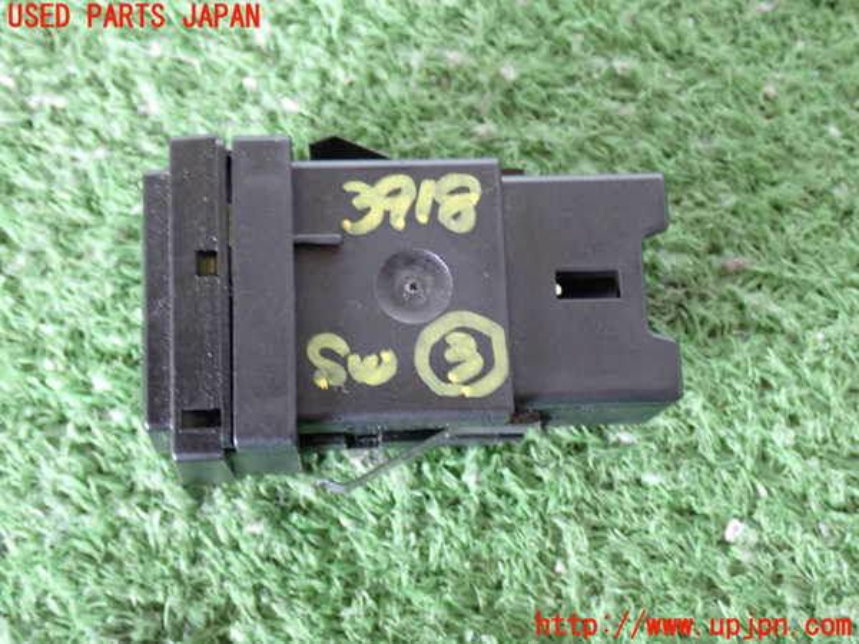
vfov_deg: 27.0
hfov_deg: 35.5
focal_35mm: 54
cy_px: 322
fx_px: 1340
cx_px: 430
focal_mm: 9.65
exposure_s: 1/25
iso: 800
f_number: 3.3
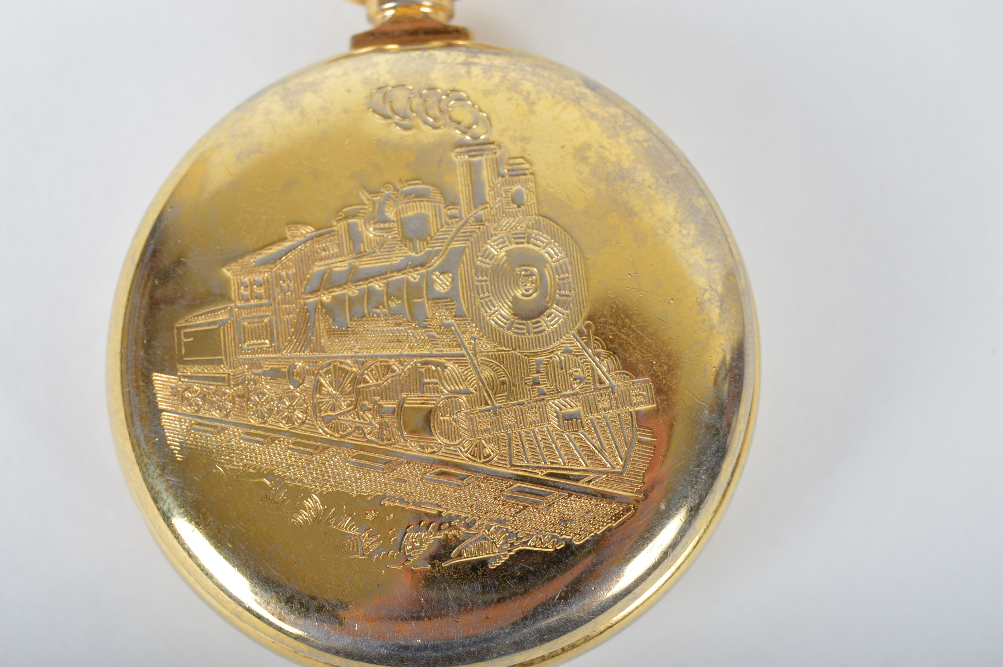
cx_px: 502
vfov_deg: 16.5
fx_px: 2296
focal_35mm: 82
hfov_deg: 24.6
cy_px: 334
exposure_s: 1/160
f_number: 9
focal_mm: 55
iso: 400
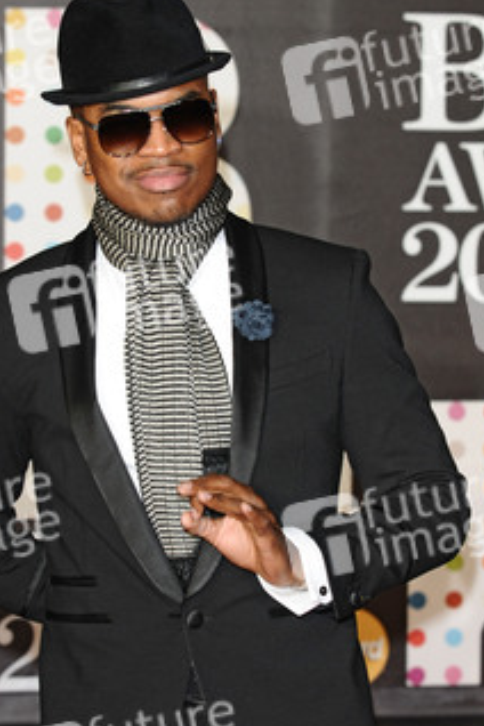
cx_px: 193
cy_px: 413
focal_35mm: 151
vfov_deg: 13.6
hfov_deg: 9.1
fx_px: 3045
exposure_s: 1/160
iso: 320
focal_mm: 80
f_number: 4.5
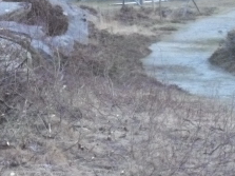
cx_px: 114
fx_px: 1520
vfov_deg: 6.6
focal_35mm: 224
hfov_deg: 8.8
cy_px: 92
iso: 800
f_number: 4.2
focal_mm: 12.8
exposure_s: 1/100
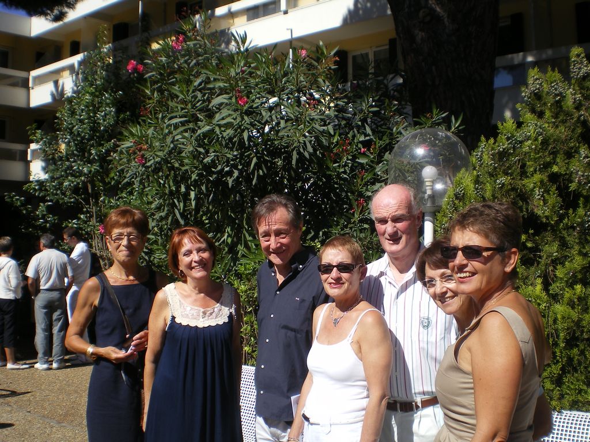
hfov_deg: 49.0
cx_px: 295
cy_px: 221
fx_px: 648
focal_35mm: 38
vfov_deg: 37.7
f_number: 4.6
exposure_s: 1/400
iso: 64
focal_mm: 6.3
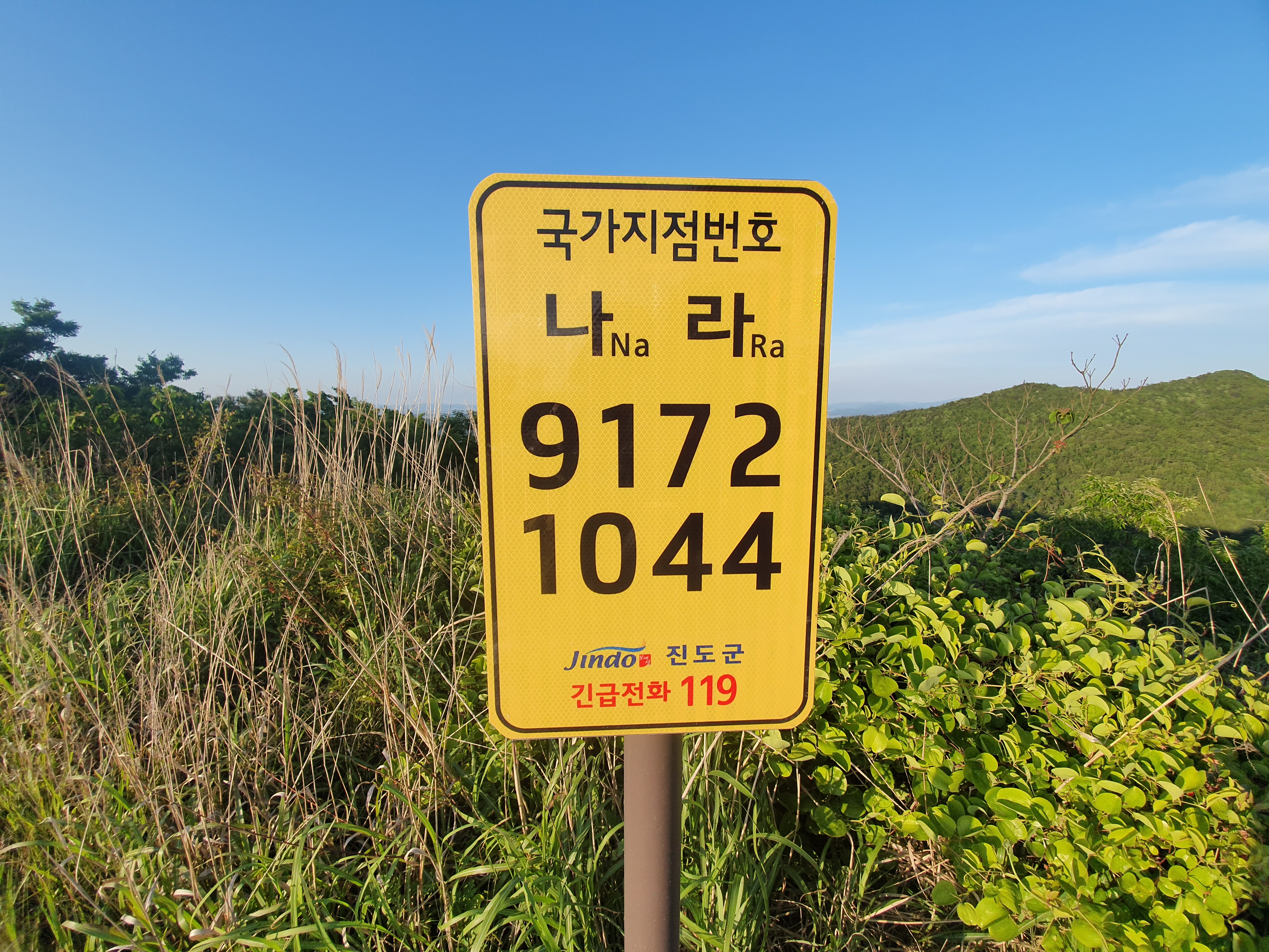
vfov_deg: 89.9
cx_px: 634
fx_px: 477
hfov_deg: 106.2
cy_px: 476
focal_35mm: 13
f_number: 2.2
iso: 50
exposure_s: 1/602
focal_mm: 1.8
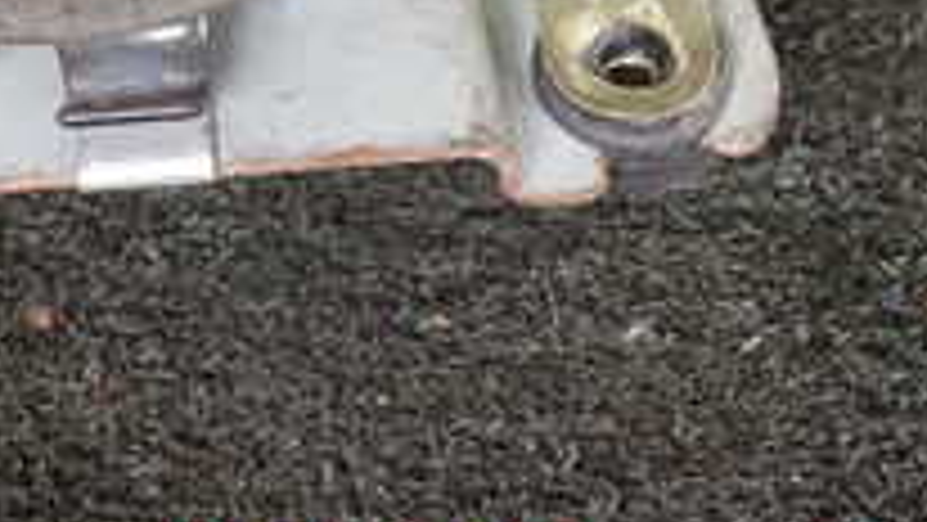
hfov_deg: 21.1
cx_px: -144
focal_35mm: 95
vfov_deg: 11.9
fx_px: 2336
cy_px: -378
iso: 200
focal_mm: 5.4
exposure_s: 1/50
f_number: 2.3
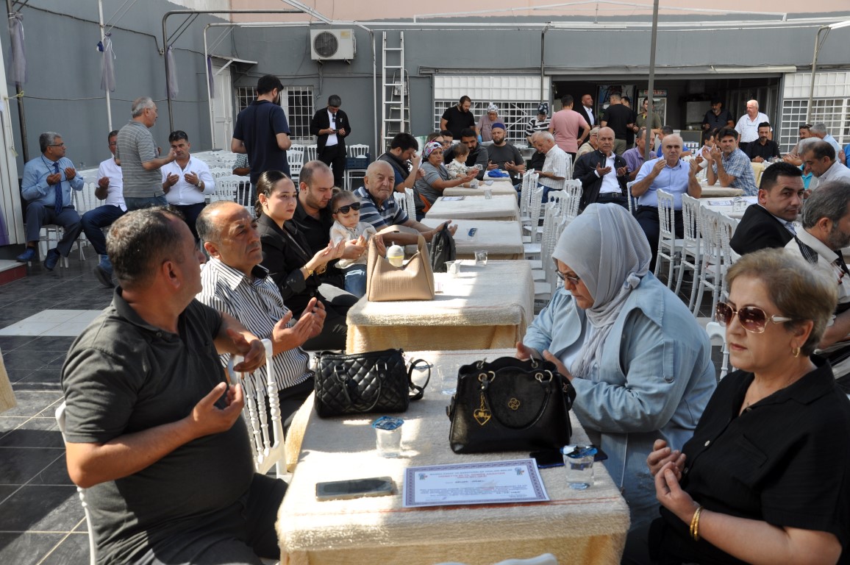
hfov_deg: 53.2
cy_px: 282
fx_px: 849
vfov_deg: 36.8
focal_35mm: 36
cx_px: 425
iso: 200
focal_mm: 24
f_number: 8
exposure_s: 1/250
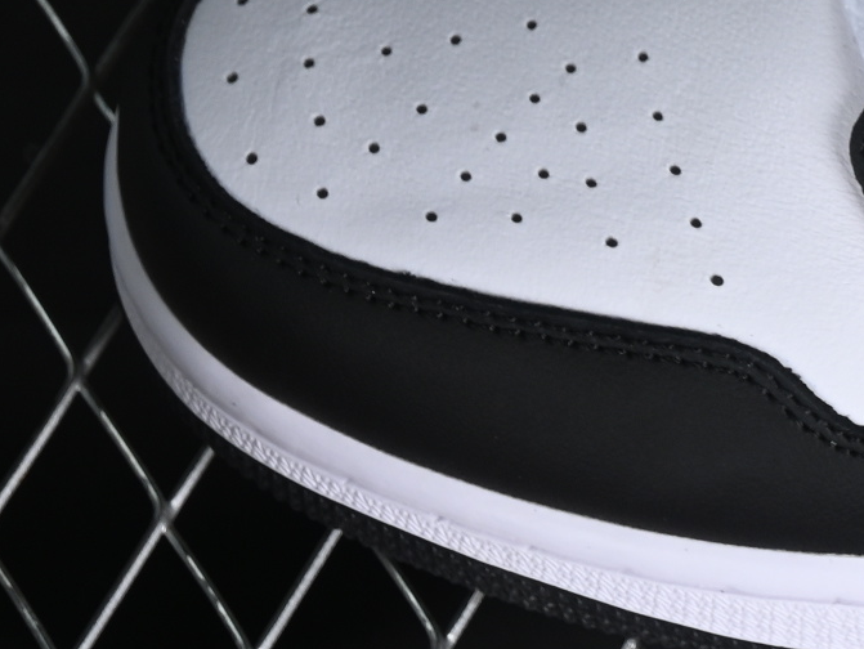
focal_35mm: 299
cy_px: -460
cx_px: 1395
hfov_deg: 6.5
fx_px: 7467
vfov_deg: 4.9
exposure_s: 1/60
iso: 160
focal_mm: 50
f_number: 6.3
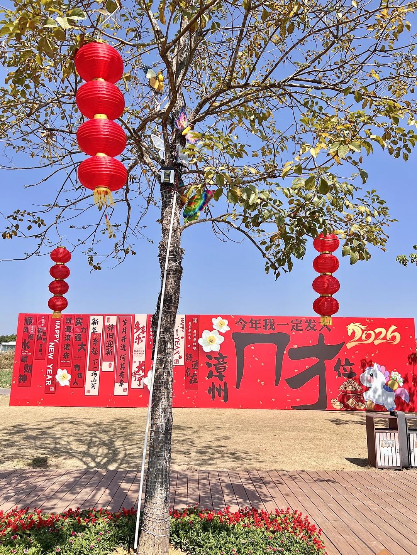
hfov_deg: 53.1
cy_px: 278
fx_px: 418
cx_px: 208
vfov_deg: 67.3
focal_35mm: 26
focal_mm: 5.7
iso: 50
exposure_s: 1/3571
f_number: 1.5
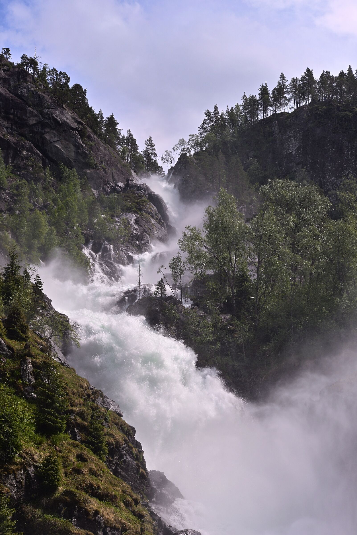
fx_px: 1011
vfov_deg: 29.6
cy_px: 268
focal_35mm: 68
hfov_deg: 20.0
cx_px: 178
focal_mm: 68
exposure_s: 1/320
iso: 100
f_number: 6.3
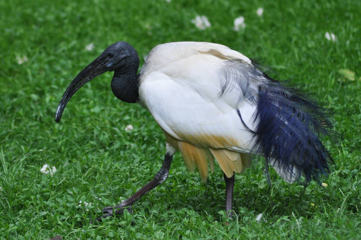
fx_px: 3606
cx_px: 180
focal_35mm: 360
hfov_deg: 5.7
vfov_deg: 3.8
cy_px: 120
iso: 800
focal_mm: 240
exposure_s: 1/640
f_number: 5.3
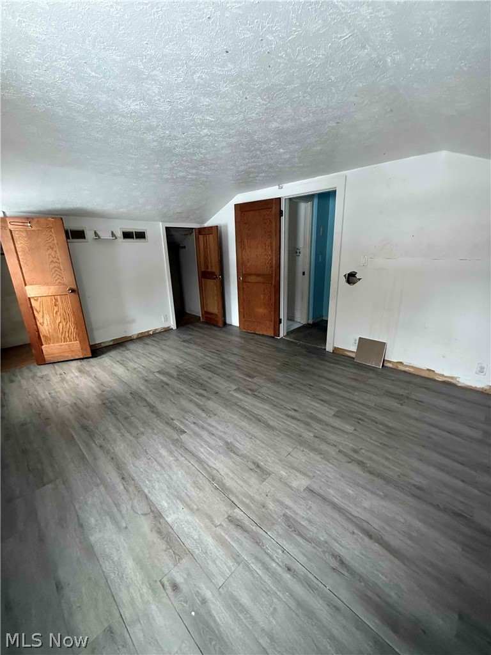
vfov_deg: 102.1
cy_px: 328
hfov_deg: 85.7
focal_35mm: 14
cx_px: 246
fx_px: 265
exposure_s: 1/60
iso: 640
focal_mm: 2.22
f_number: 2.2
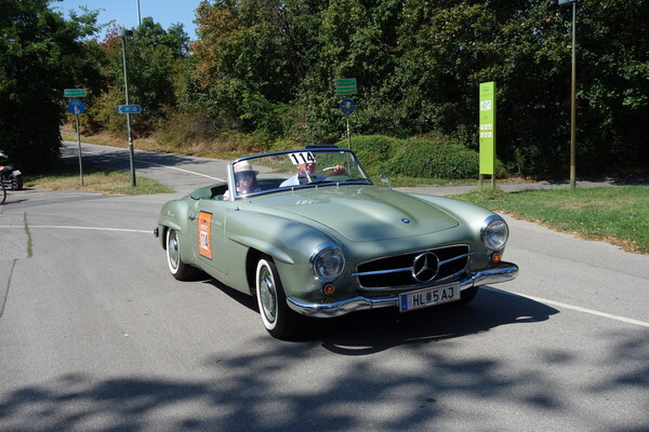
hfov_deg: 50.7
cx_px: 324
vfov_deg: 35.1
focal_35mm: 38
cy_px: 216
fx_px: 685
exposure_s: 1/640
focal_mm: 14.23
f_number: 5.6
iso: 125
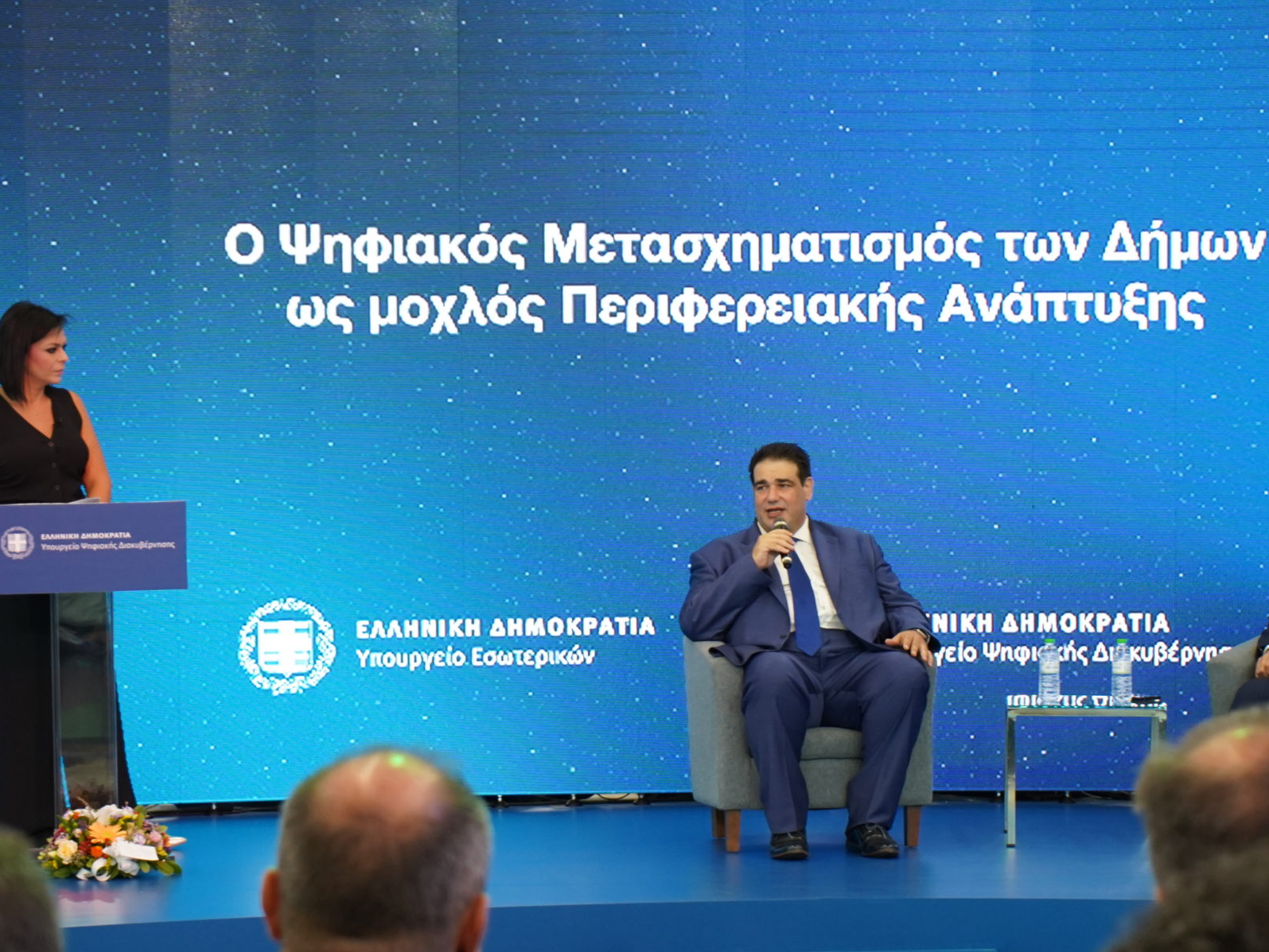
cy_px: 637
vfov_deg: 13.7
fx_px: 3960
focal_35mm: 108
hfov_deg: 18.2
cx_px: 748
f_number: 5.6
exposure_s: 1/100
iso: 2000
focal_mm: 70
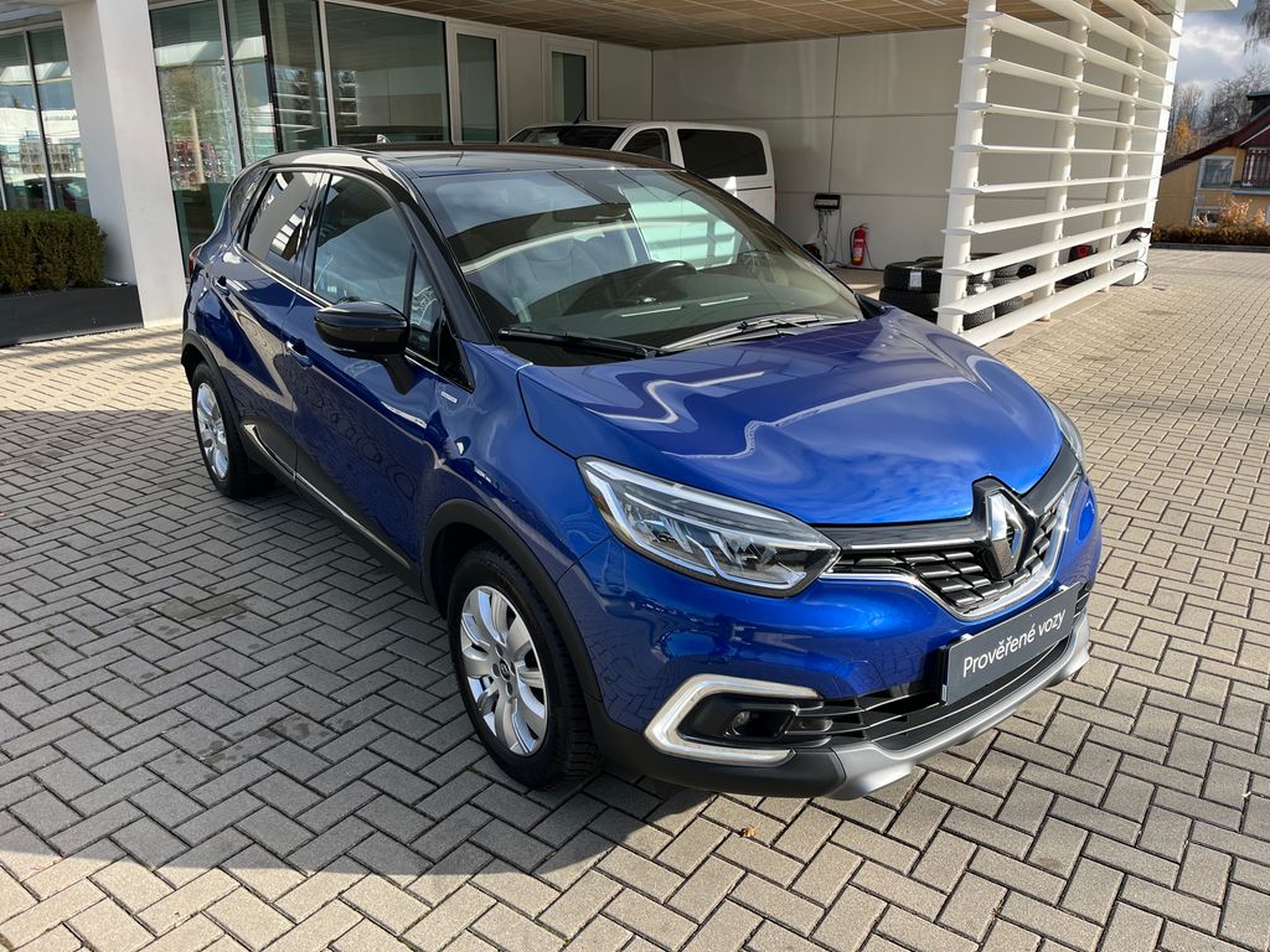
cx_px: 635
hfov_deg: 67.3
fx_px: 954
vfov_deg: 53.1
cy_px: 476
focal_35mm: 26
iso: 50
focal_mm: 5.1
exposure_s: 1/1279
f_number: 1.6
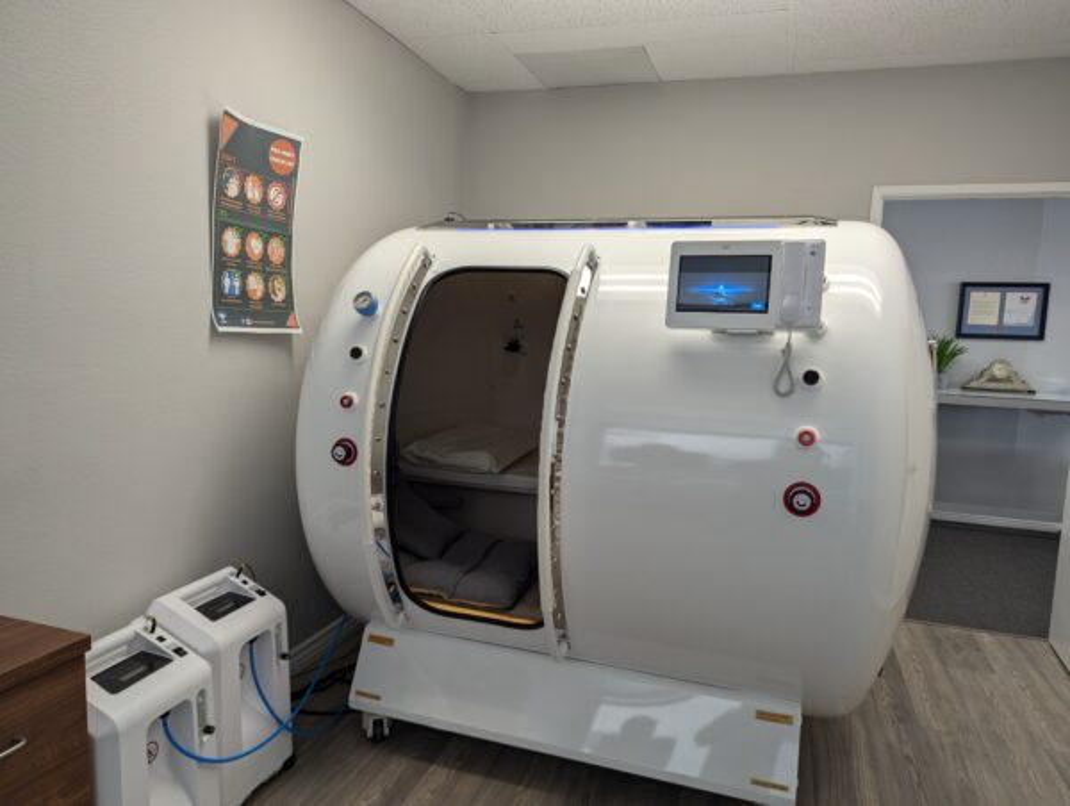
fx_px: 743
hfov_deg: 71.5
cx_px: 535
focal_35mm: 24
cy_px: 403
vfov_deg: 57.0
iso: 63
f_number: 1.85
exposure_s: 1/120
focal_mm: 6.81
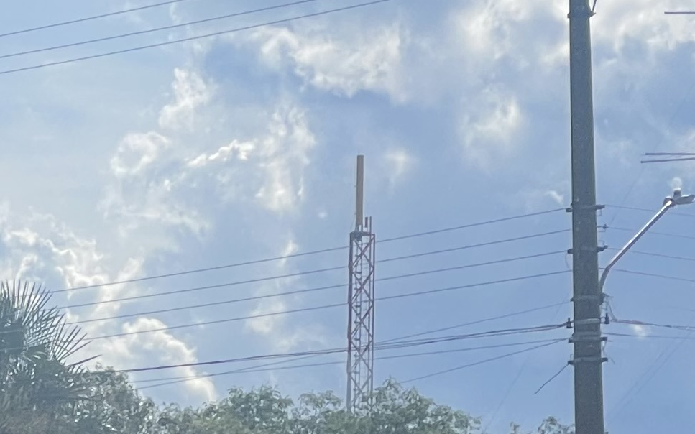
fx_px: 5359
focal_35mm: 283
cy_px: 785
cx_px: -369
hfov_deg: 7.3
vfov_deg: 4.6
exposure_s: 1/1672
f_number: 2.2
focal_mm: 7.5
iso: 20
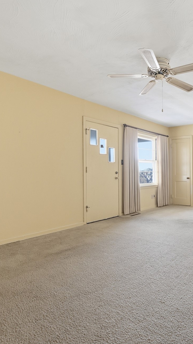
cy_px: 170
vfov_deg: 78.7
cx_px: 148
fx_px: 209
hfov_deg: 47.4
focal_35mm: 23
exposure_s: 1/20
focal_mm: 14
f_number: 7.1
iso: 100
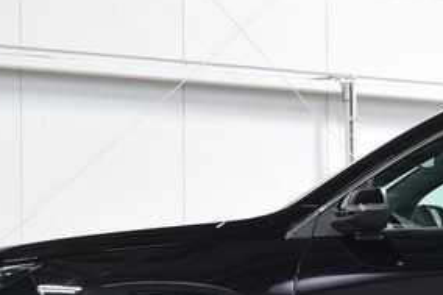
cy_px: 299
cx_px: 624
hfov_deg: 11.5
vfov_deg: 7.9
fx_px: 2128
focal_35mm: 173
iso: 640
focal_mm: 32
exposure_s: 1/15
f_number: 6.3
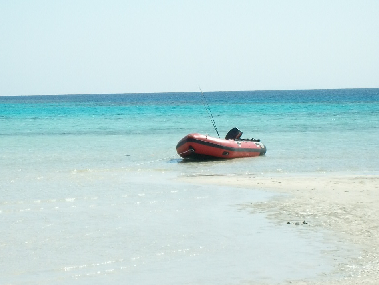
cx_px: 129
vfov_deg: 10.2
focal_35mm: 146
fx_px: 1598
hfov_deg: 13.5
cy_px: 114
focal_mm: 18
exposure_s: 1/640
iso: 80
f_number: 4.8
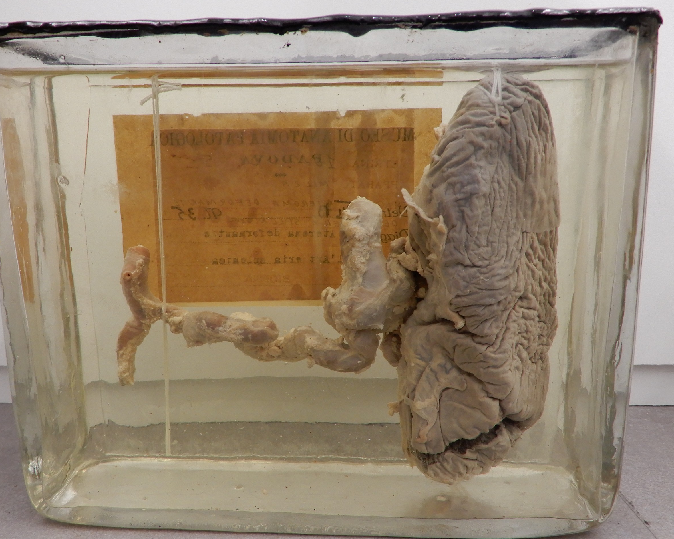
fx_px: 598
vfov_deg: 48.5
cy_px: 276
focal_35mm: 30
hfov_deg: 58.7
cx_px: 313
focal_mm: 5
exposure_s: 1/30
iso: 220
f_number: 3.5
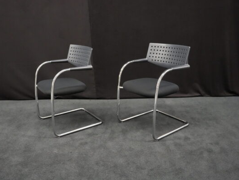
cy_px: 90
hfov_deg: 52.6
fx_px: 242
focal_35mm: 35
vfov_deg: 40.7
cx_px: 112
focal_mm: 32
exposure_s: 1/100
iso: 12800
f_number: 4
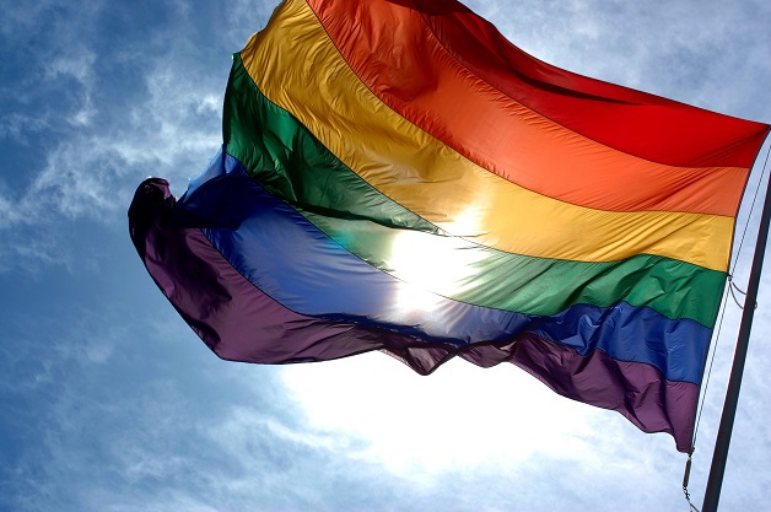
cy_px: 256
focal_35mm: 82
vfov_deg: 16.5
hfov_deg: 24.6
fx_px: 1765
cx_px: 386
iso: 200
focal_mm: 55
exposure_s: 1/640
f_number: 13
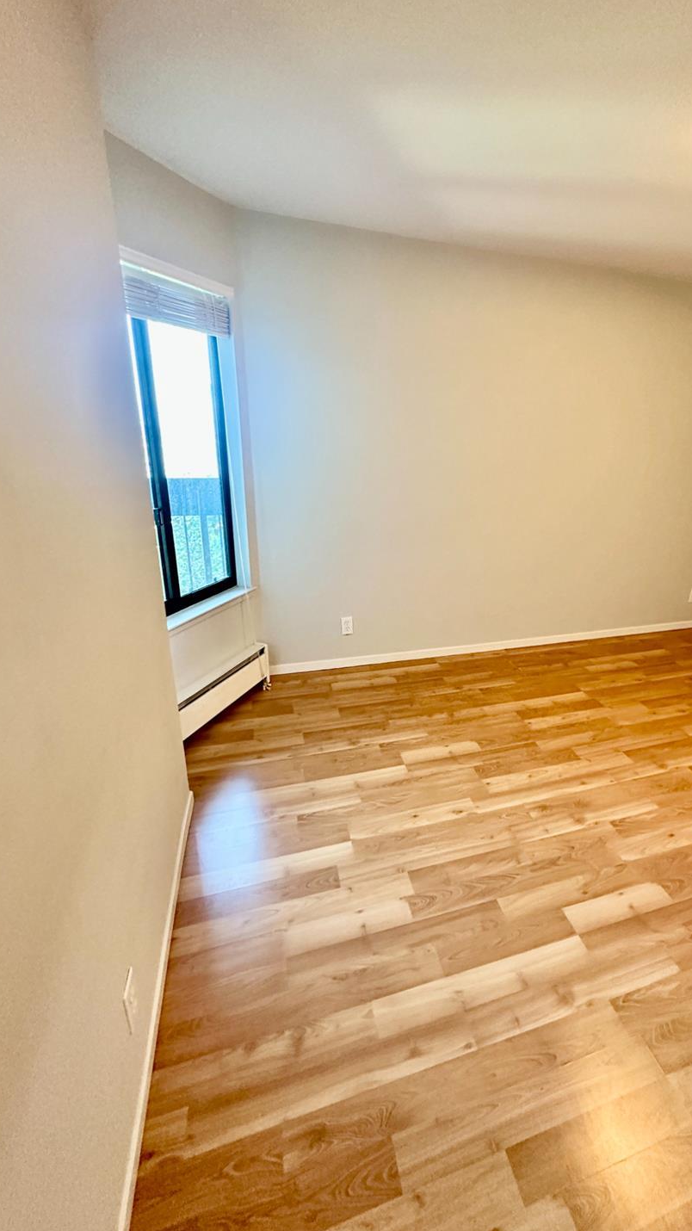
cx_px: 431
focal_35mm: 16
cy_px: 589
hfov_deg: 66.1
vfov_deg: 99.3
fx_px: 522
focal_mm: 2.22
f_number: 2.2
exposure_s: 1/60
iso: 400
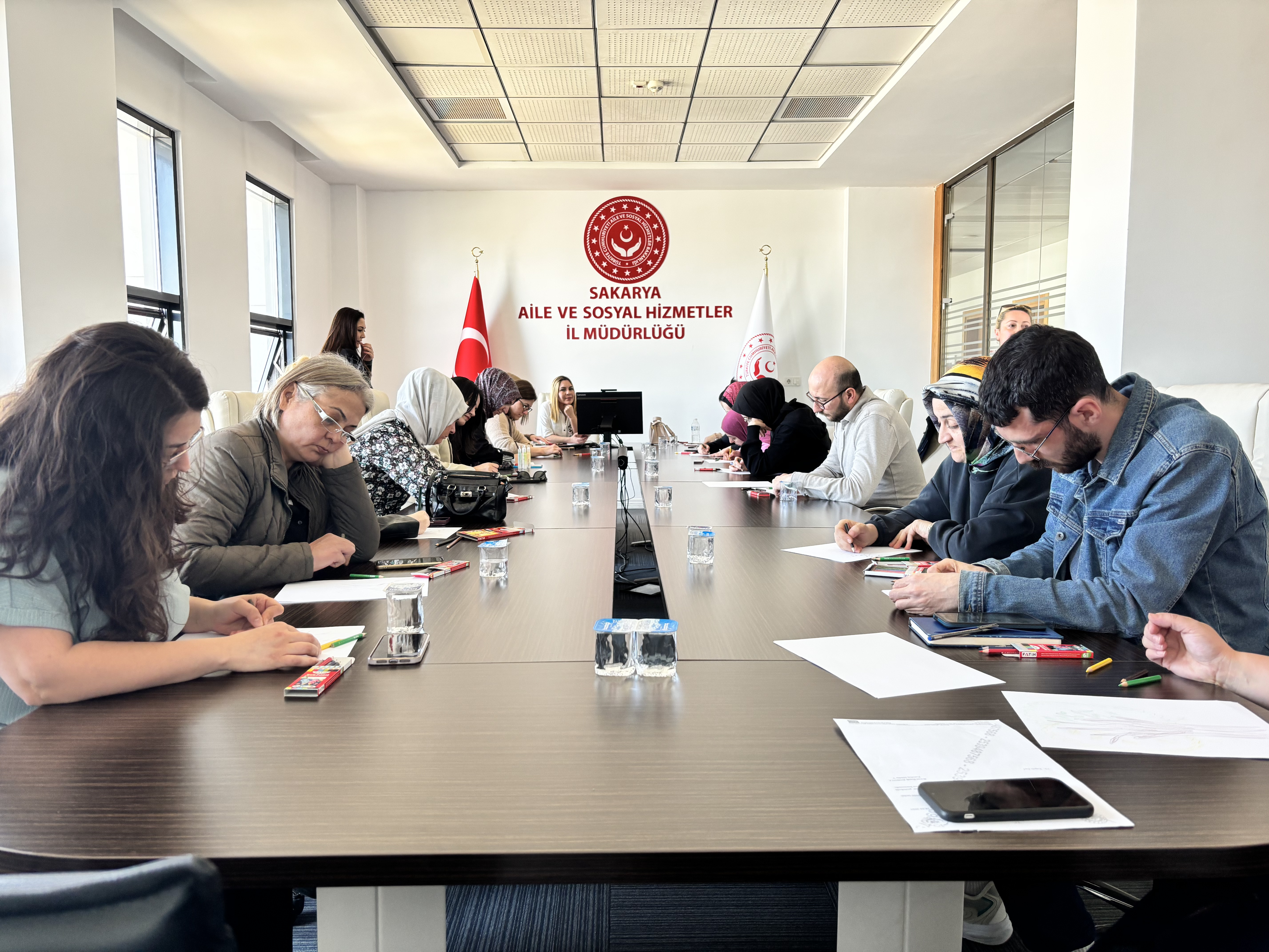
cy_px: 476
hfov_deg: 67.3
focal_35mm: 26
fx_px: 953
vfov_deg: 53.1
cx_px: 634
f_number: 1.6
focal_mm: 5.96
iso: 125
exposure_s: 1/60
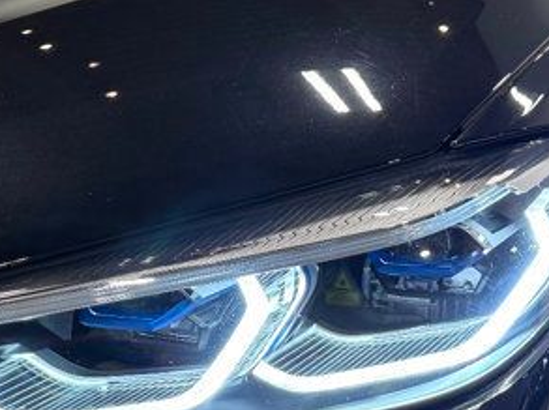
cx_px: 197
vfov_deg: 17.5
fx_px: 1331
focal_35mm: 84
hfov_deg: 23.2
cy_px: 298
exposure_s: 1/244
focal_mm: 6.76
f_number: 1.78
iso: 125
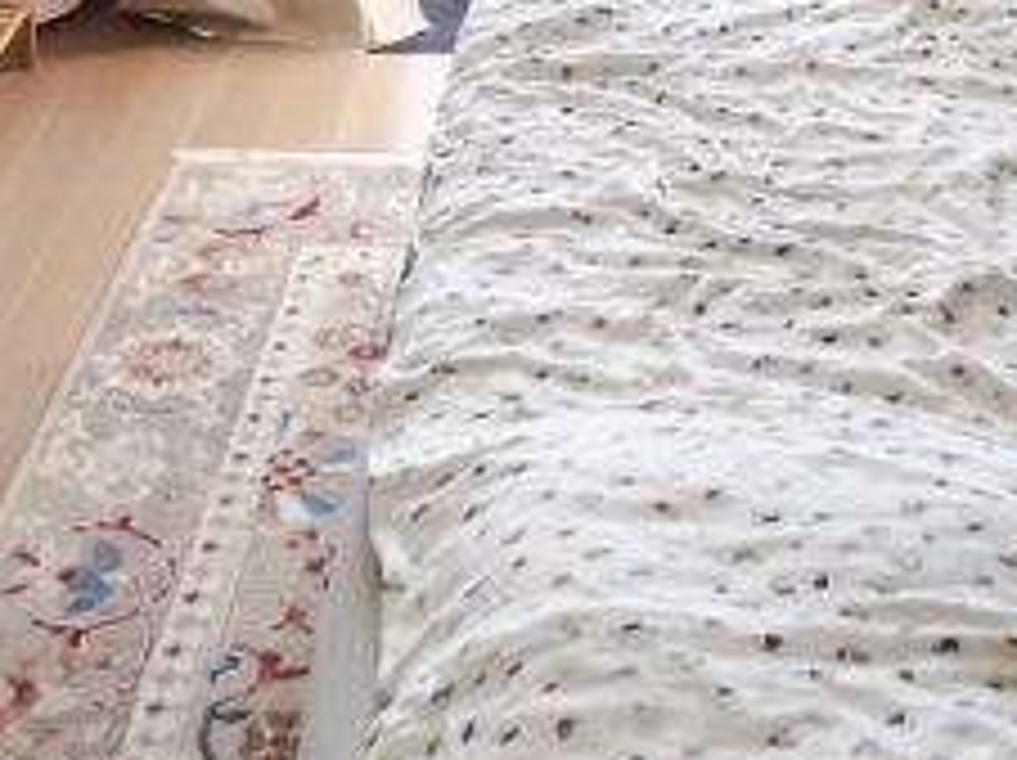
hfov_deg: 31.2
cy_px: -800
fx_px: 1820
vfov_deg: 16.9
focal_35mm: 62
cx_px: 585
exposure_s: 1/50
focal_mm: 7
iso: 400
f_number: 4
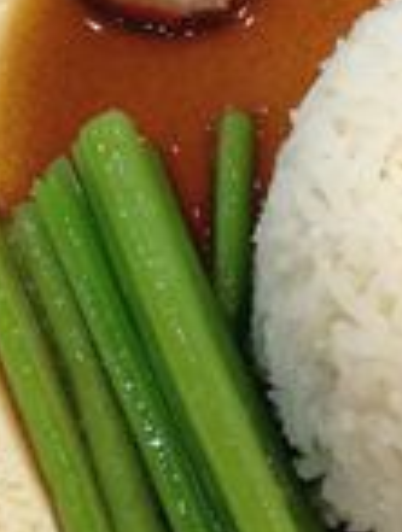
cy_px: -188
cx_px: 543
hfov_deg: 12.6
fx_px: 1758
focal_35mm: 114
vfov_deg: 16.2
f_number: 2.4
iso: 100
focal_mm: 4.28
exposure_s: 1/20
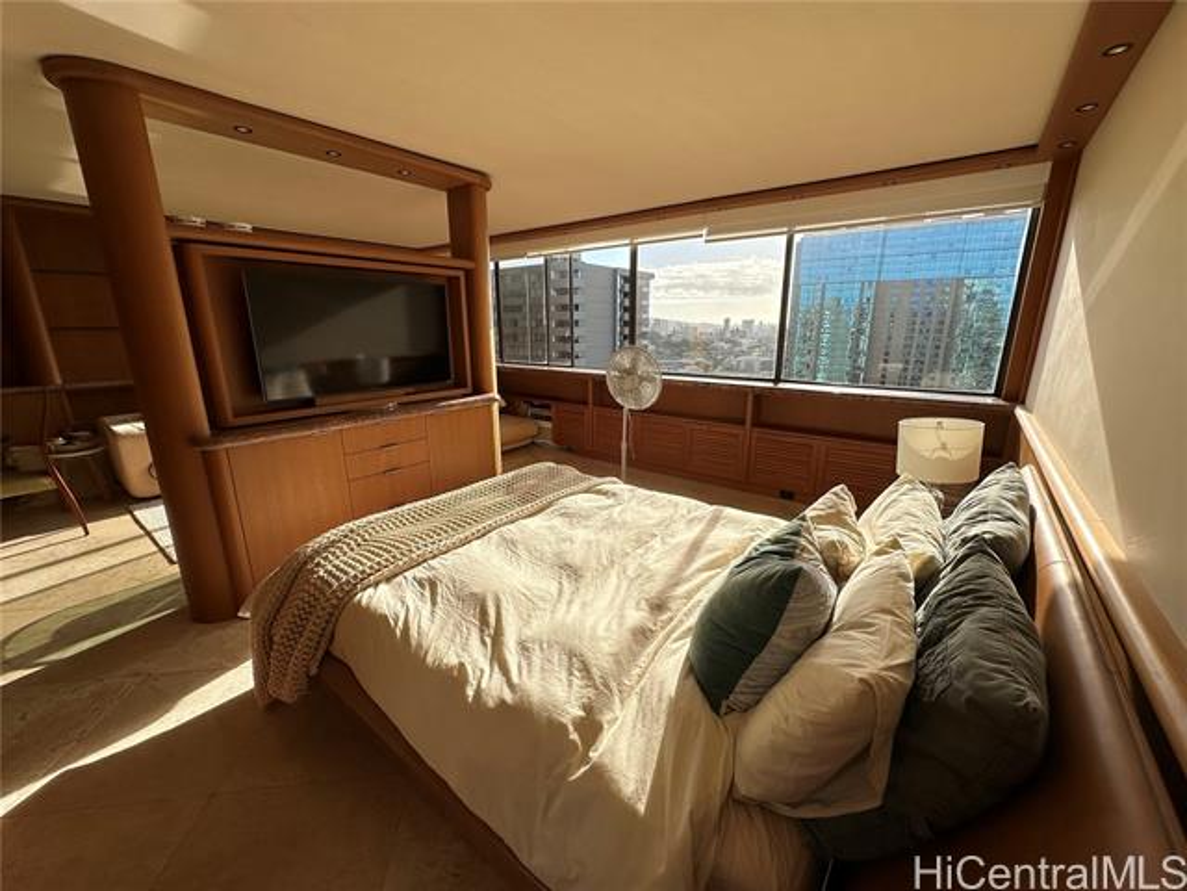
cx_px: 594
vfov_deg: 85.7
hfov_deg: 102.1
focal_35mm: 14
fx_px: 480
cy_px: 446
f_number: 2.2
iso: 40
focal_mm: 2.22
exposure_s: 1/988
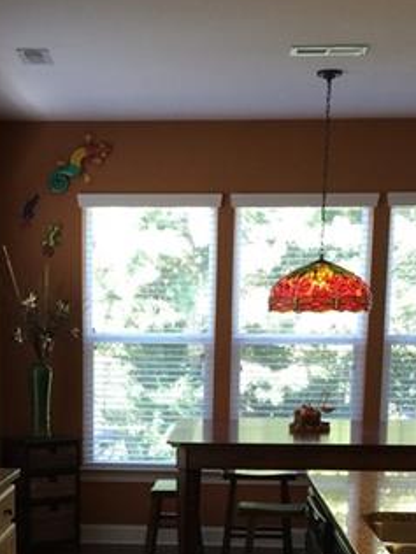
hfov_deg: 20.1
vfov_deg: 25.5
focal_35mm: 73
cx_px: 125
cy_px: 538
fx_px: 1170
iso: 64
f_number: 2.2
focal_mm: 4.12
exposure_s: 1/30
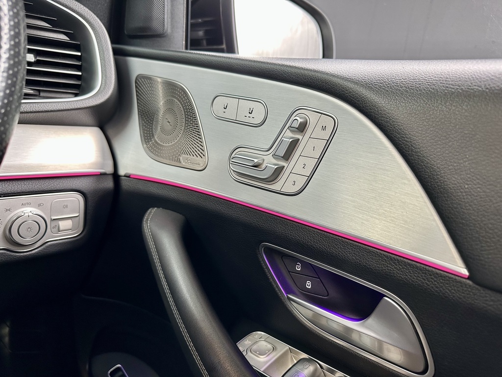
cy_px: 188
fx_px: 348
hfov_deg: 71.6
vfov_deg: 56.8
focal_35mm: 24
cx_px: 251
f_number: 1.78
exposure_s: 1/52
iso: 200
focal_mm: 6.86
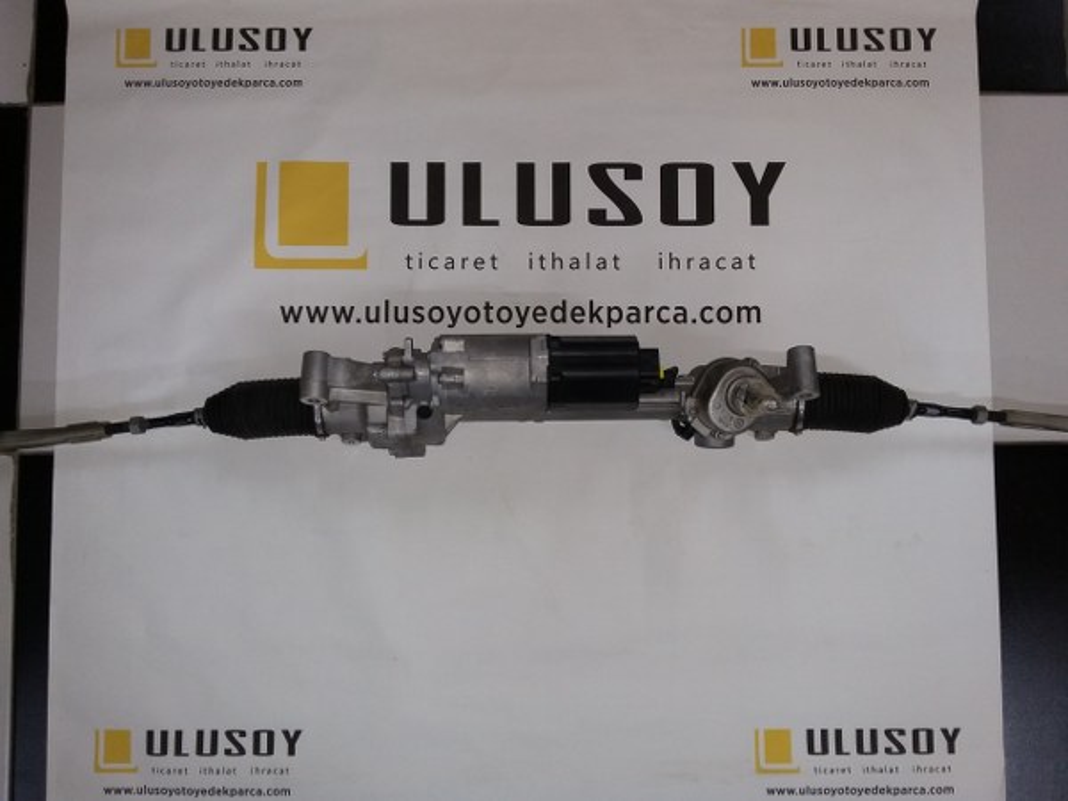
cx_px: 534
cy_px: 400
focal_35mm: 31
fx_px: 956
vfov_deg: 45.4
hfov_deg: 58.4
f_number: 2.2
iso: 80
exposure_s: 1/30
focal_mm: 3.3
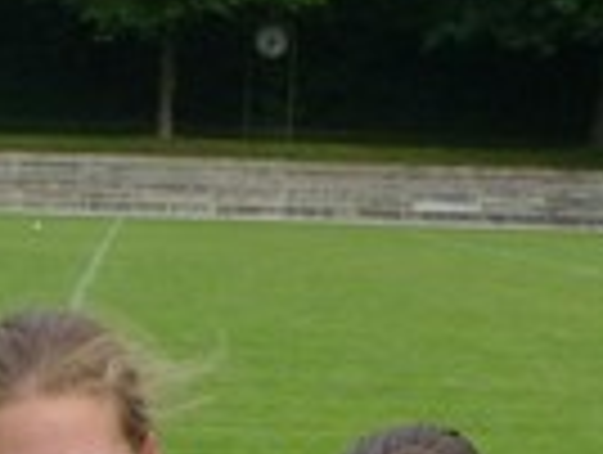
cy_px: 1011
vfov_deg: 9.5
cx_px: 130
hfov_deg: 13.7
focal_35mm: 143
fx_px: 2495
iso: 100
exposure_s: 1/400
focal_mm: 5.4
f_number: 4
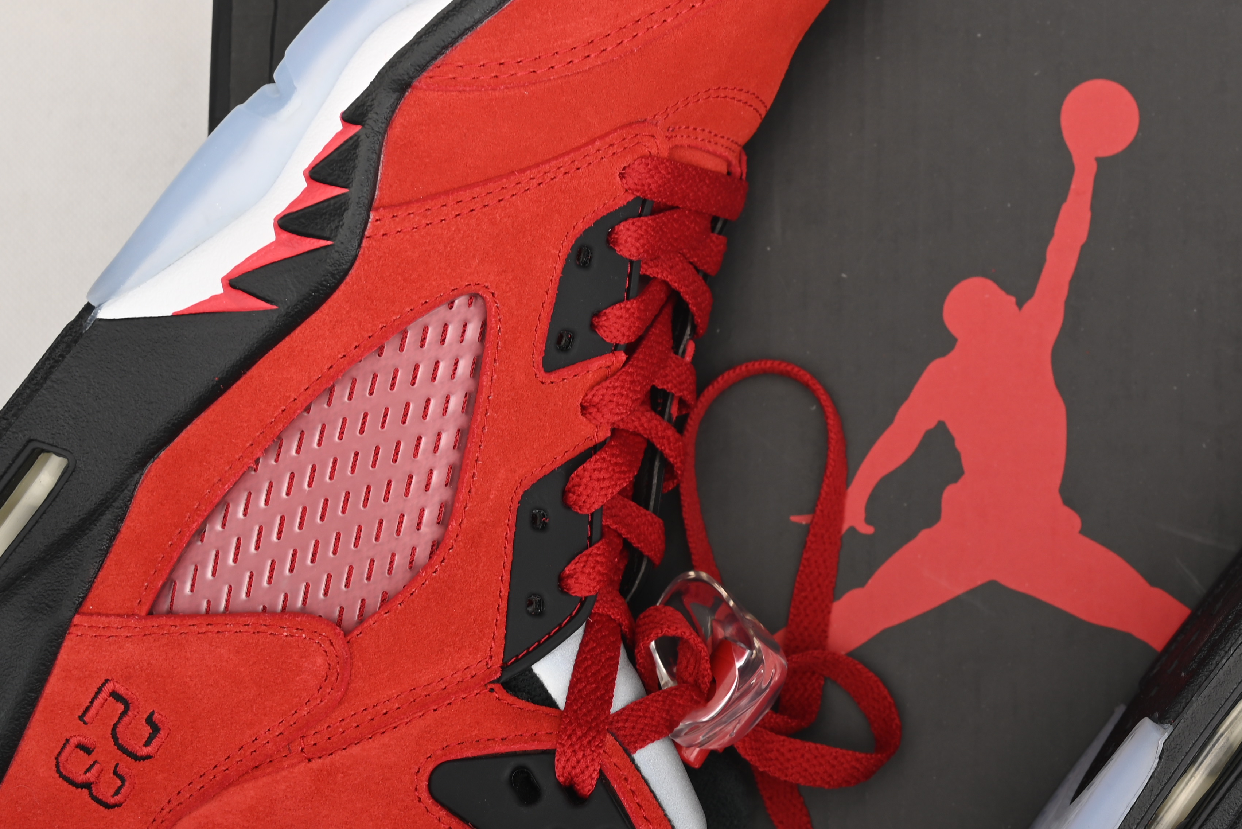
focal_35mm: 83
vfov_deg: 16.5
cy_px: 390
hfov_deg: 23.9
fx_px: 2864
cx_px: 1068
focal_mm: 47
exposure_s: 1/200
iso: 100
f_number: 11
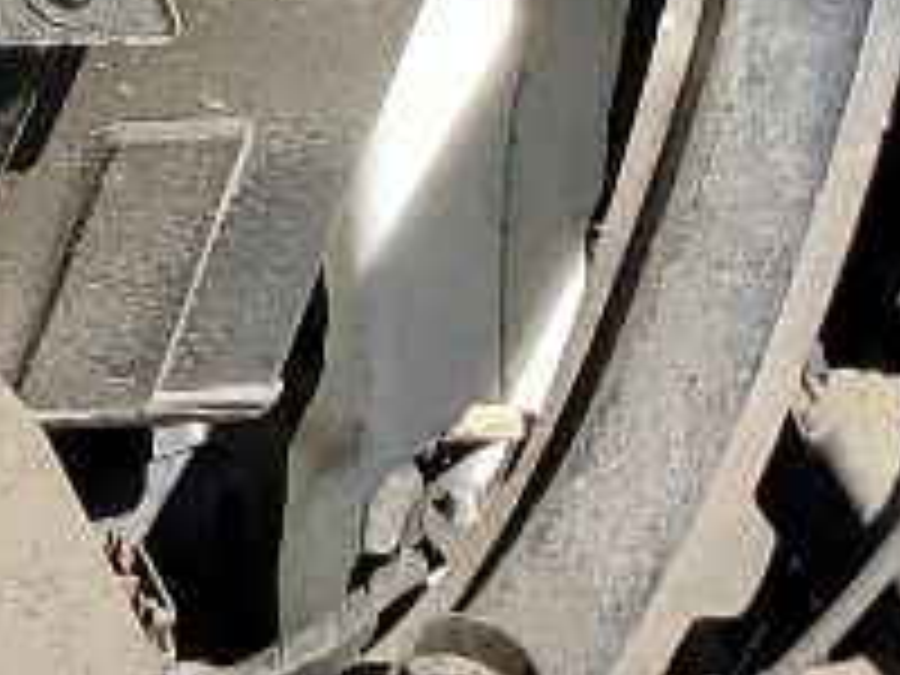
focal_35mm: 208
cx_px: -1998
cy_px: 324
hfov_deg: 7.9
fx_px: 5408
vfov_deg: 7.1
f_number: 1.5
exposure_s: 1/1667
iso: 50
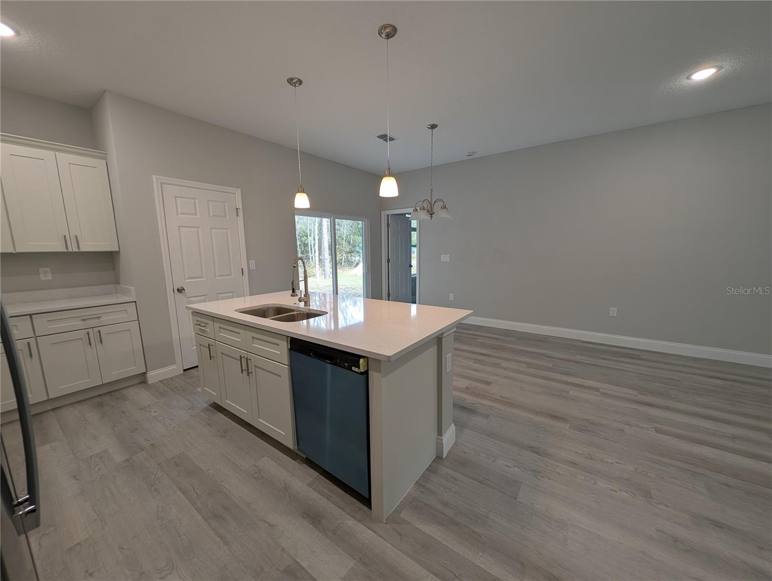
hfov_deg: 110.5
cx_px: 386
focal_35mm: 12
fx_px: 268
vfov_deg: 94.6
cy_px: 290
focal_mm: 2.23
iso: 43
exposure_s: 1/60
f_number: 1.95
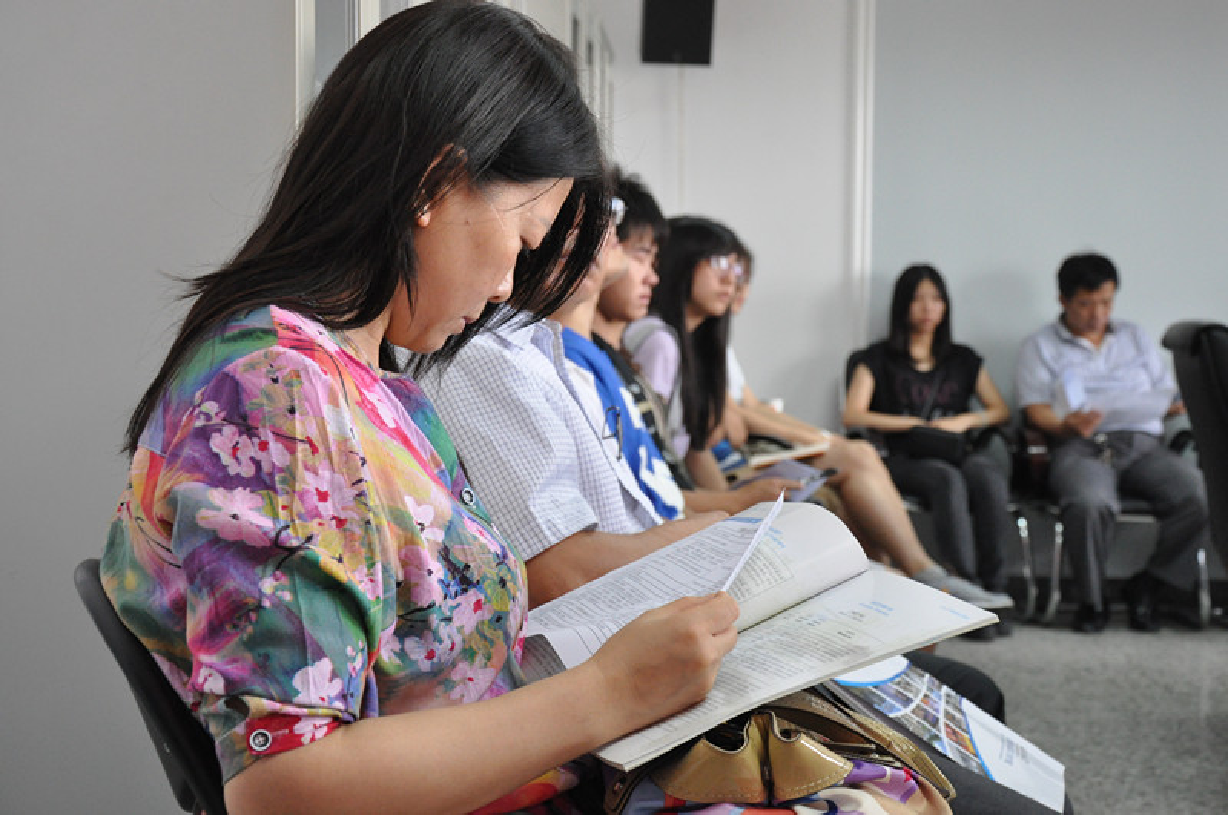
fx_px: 2453
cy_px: 408
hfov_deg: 28.1
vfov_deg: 18.9
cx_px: 614
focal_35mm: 72
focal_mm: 48
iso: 1600
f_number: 7.1
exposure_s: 1/60
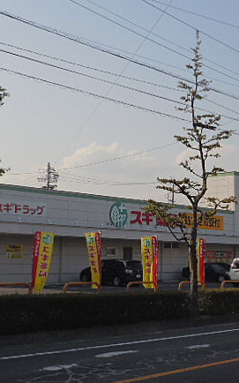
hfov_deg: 21.2
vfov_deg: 33.5
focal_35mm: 61
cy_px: 182
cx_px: 145
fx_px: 636
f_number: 4.3
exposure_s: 1/1000
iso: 100
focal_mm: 6.9
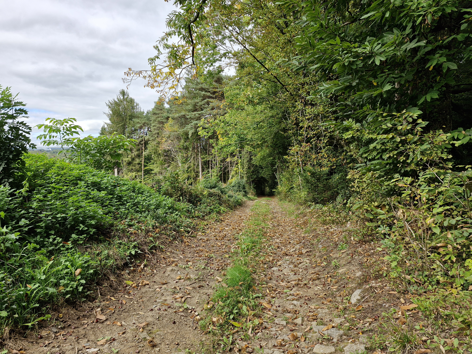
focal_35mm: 23
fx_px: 314
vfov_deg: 58.9
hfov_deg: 73.9
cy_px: 177
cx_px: 236
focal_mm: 5.54
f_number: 1.8
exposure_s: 1/736
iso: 50
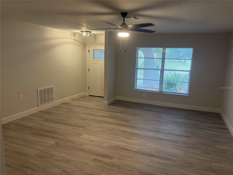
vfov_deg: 53.1
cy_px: 88
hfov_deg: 67.3
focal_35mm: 26
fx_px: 175
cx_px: 116
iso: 160
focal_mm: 5.96
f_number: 1.6
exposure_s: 1/60
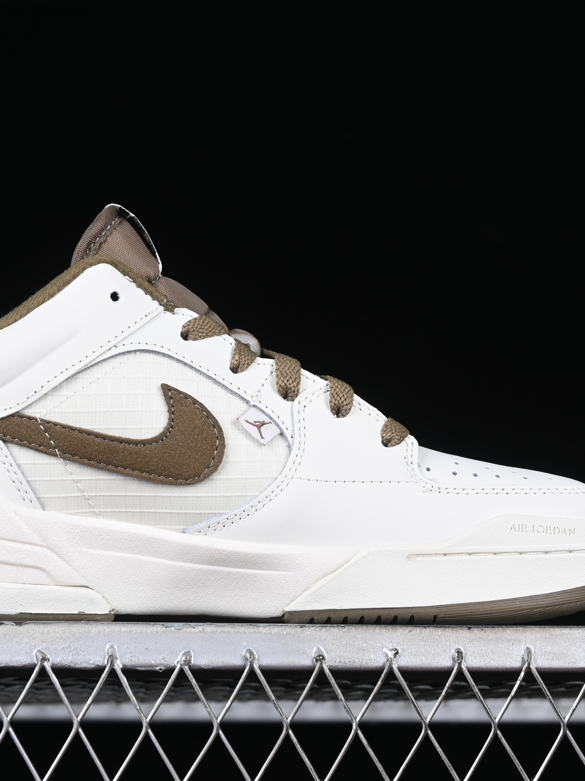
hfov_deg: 13.6
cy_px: 390
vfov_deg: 18.0
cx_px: 207
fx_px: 2457
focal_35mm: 109
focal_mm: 50
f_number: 8
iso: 160
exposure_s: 1/100
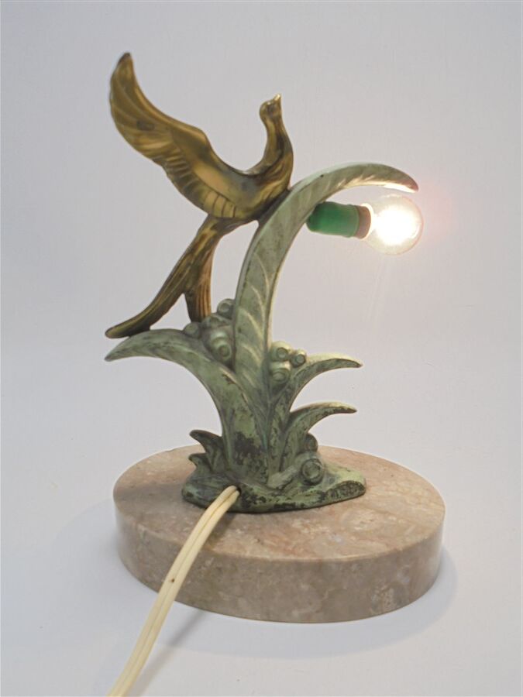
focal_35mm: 29
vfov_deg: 61.7
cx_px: 262
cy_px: 348
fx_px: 584
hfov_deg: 48.2
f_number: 3.7
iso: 100
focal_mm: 5.3
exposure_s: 1/100
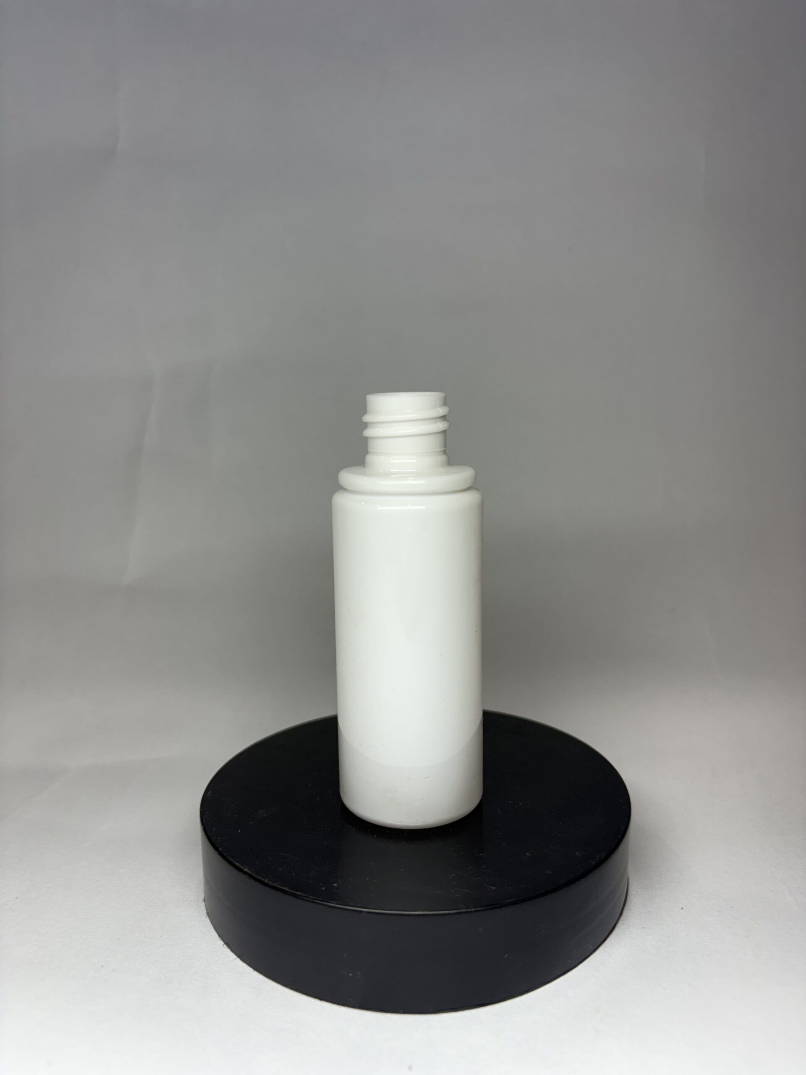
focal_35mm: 26
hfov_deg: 53.1
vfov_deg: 67.3
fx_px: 807
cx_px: 403
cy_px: 538
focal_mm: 5.96
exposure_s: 1/121
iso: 40
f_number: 1.6
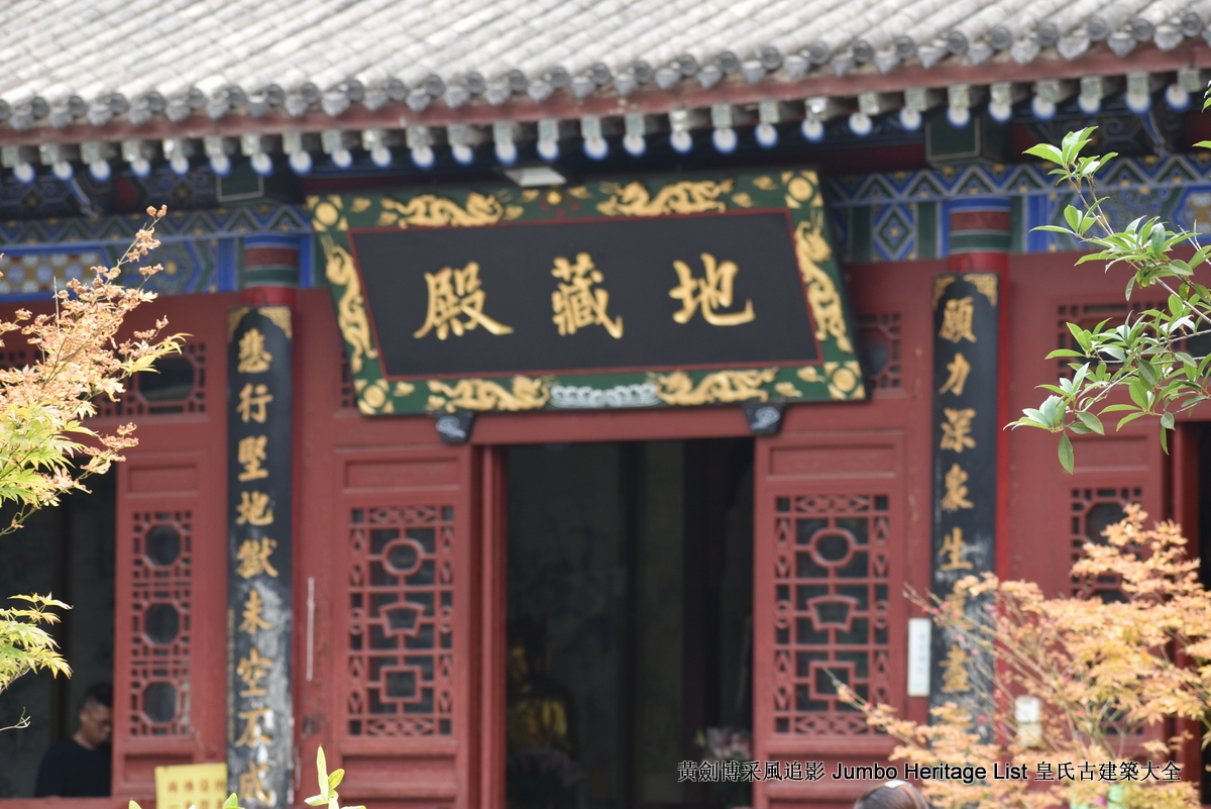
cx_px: 606
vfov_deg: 8.7
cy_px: 404
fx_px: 5300
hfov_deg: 13.0
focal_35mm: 158
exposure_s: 1/250
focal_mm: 105
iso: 360
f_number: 5.6
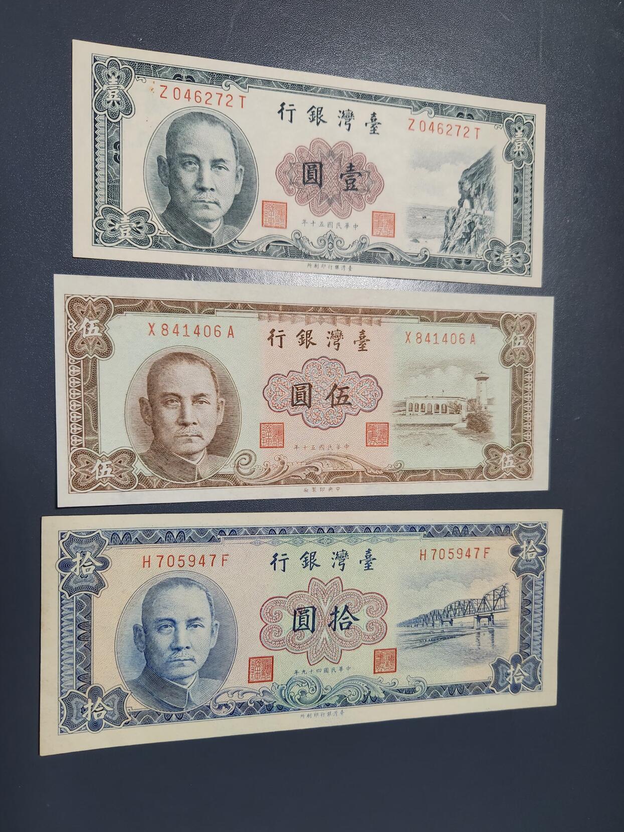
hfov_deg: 54.9
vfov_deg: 69.3
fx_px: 601
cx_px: 298
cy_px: 448
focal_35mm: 25
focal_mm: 5.4
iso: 320
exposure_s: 1/100
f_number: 1.8
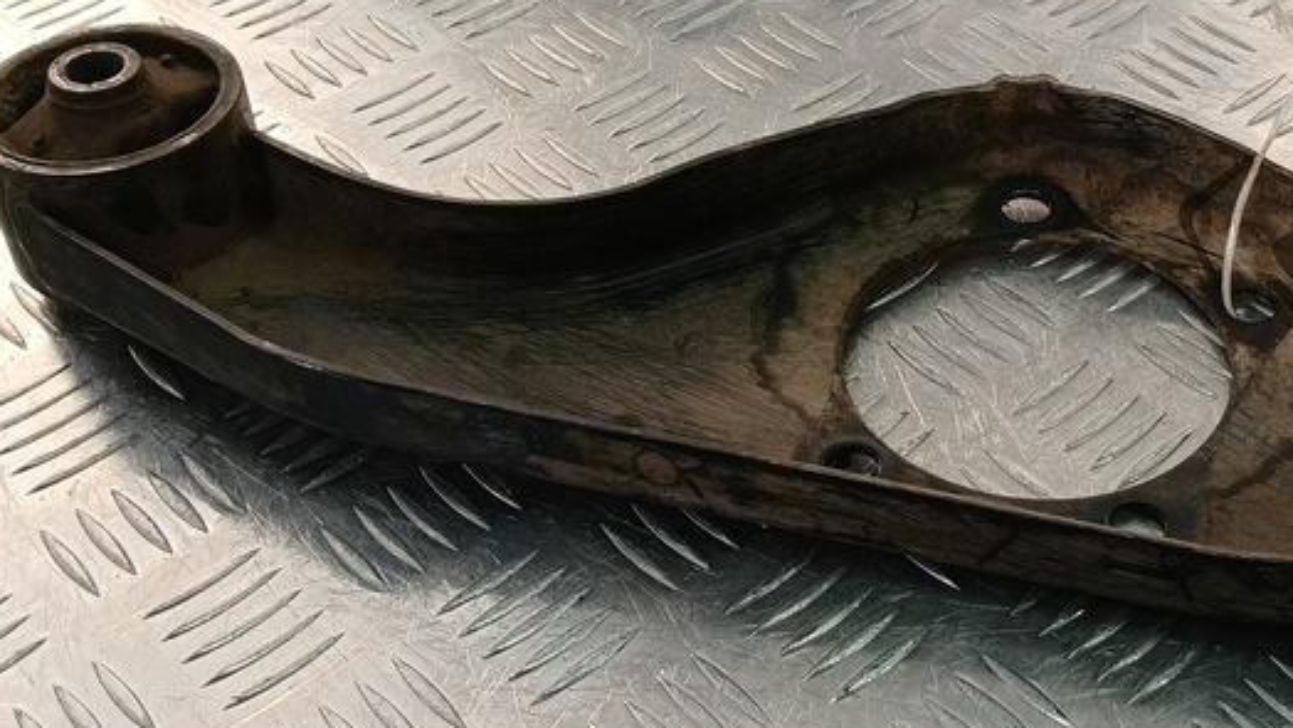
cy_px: 405
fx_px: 1680
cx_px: 1039
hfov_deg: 40.3
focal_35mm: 49
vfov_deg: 24.4
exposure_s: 1/100
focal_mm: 4.11
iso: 61
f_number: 1.6
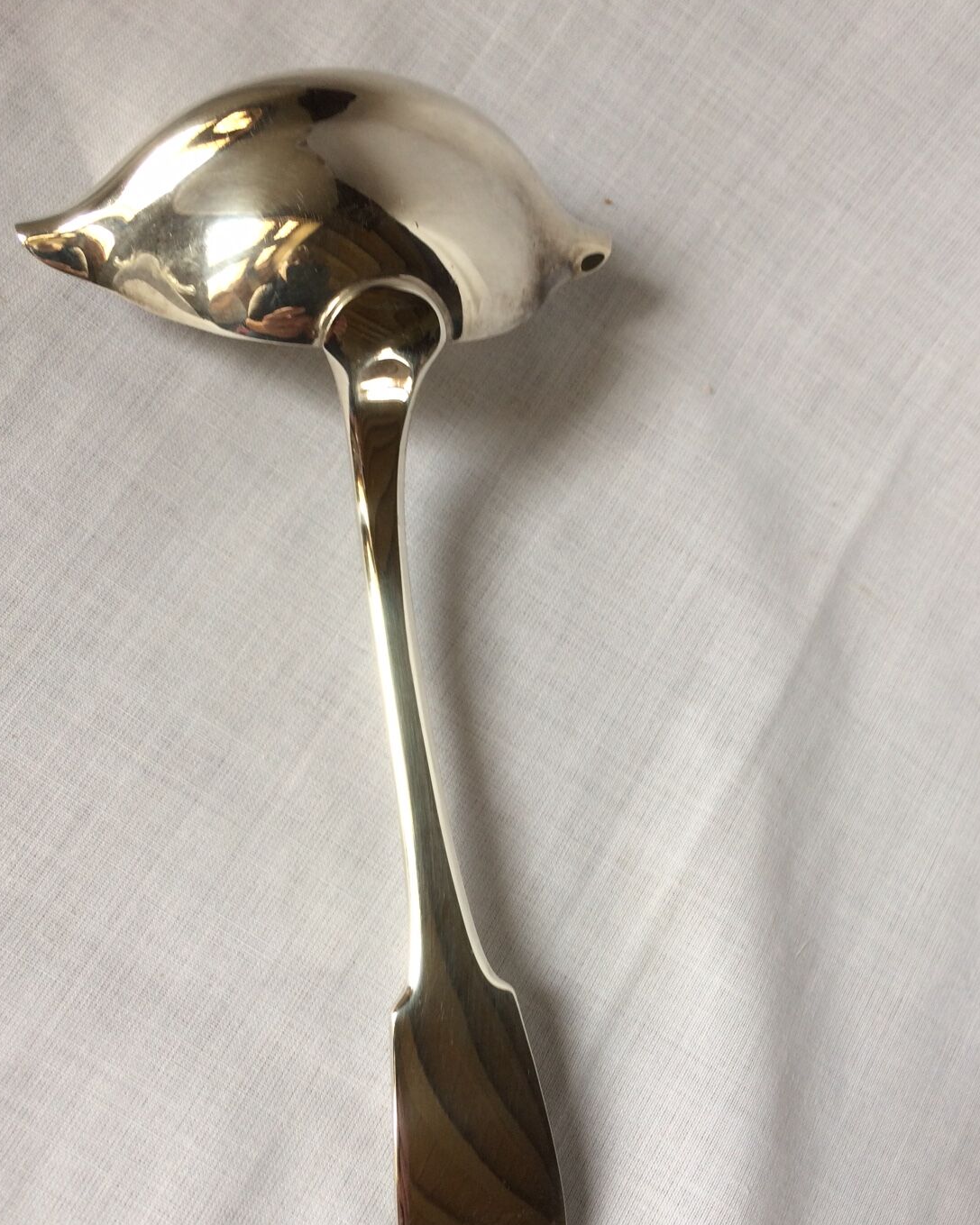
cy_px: 656
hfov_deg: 43.3
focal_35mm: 34
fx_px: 1233
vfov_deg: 52.8
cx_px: 458
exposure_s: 1/50
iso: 40
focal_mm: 4.15
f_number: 2.2
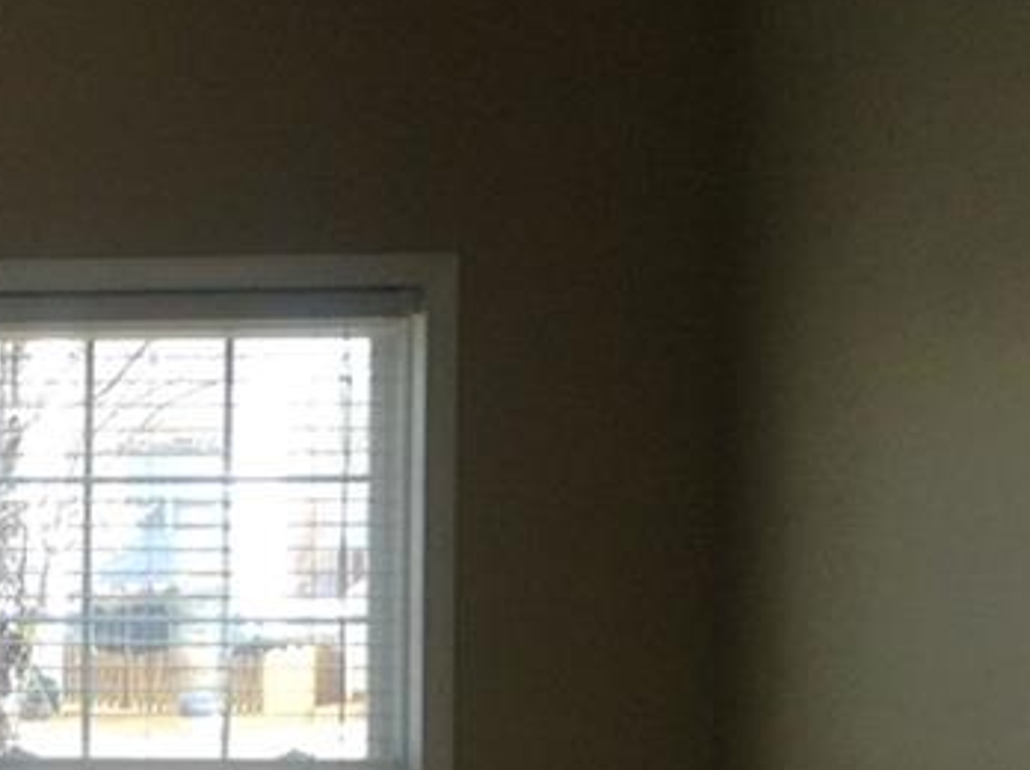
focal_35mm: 97
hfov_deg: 18.7
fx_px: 2882
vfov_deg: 15.1
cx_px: -329
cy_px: 640
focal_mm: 3.3
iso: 40
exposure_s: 1/100
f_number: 2.4
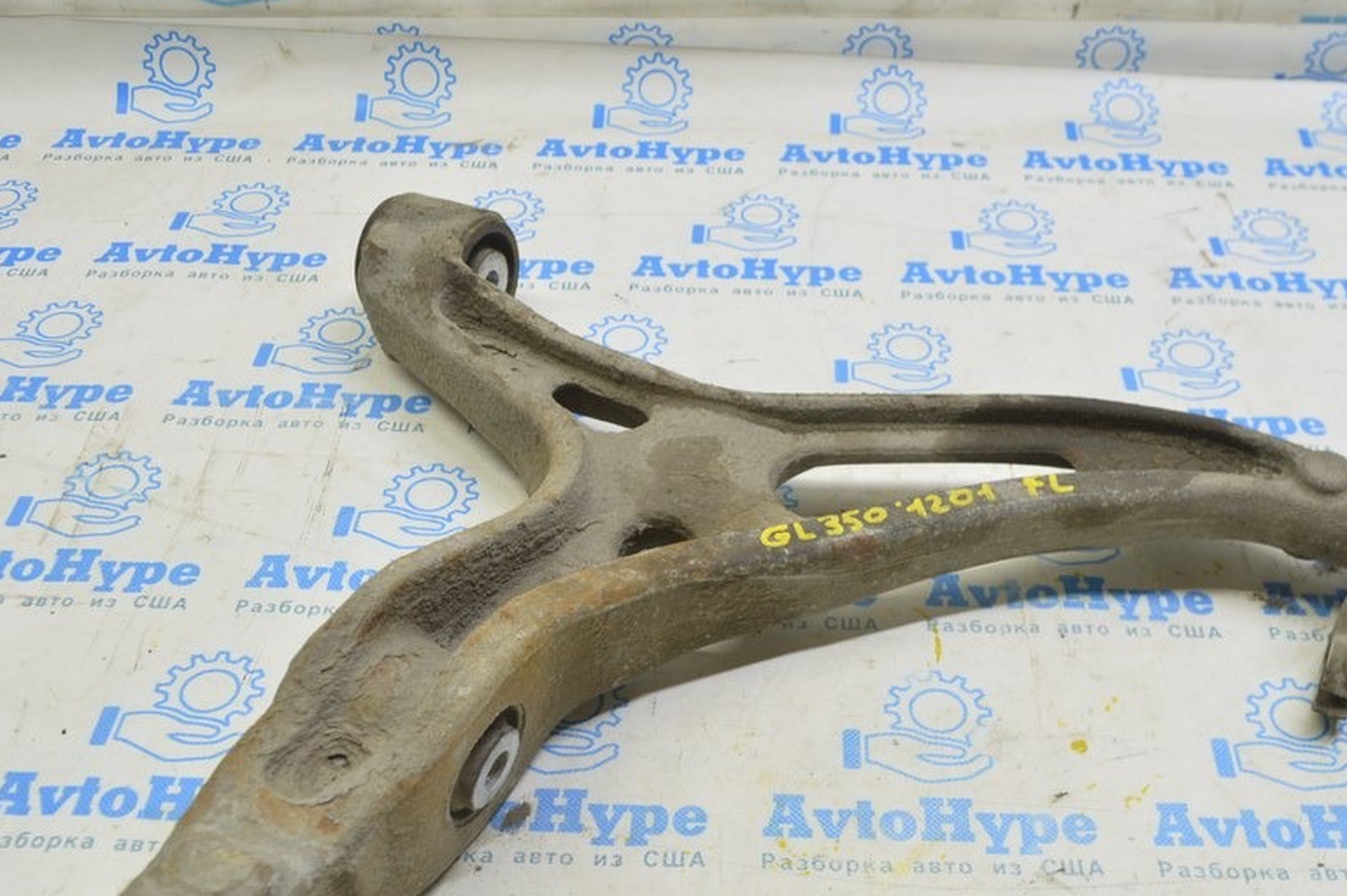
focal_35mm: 40
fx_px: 1496
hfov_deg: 48.4
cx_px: 749
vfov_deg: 33.1
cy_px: 581
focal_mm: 20
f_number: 5.6
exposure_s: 1/20
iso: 400
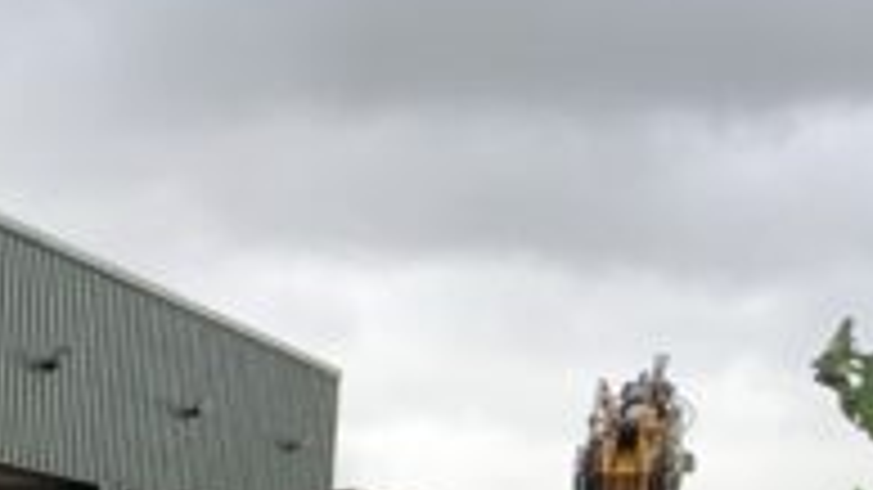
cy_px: 944
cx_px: -518
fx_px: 2407
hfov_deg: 17.9
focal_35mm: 104
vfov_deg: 10.7
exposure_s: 1/122
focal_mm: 3
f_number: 1.8
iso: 40
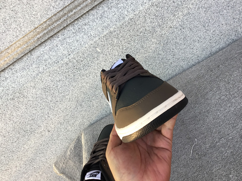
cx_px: 131
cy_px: 87
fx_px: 238
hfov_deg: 53.9
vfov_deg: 41.8
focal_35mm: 34
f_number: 2.4
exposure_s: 1/103
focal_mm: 3.3
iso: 25
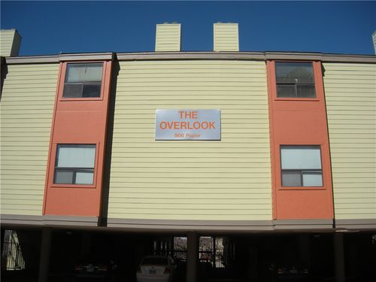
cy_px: 141
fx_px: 380
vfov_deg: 40.7
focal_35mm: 35
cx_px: 188
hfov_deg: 52.6
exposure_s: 1/367
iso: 64
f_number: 6.4
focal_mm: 5.9
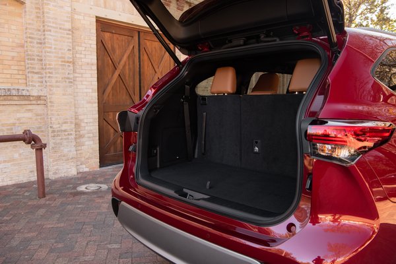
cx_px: 198
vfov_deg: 42.3
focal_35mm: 31
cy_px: 132
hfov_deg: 60.3
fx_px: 341
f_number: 6.3
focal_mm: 31
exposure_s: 1/60
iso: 800
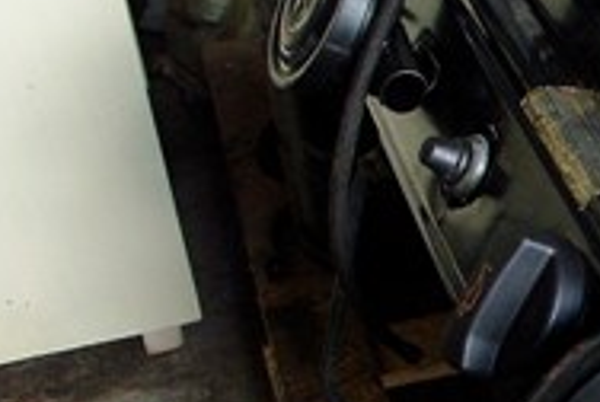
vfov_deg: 14.8
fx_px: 1536
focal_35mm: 92
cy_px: 364
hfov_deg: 19.0
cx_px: 941
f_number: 5.6
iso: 800
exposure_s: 1/20
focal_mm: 18
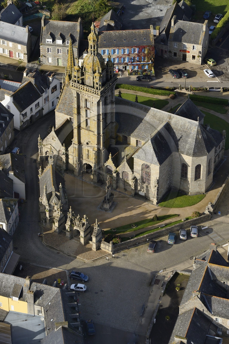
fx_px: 1164
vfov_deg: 16.8
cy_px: 172
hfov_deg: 11.2
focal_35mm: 122
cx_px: 114
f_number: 10
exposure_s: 1/1250
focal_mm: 122
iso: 800
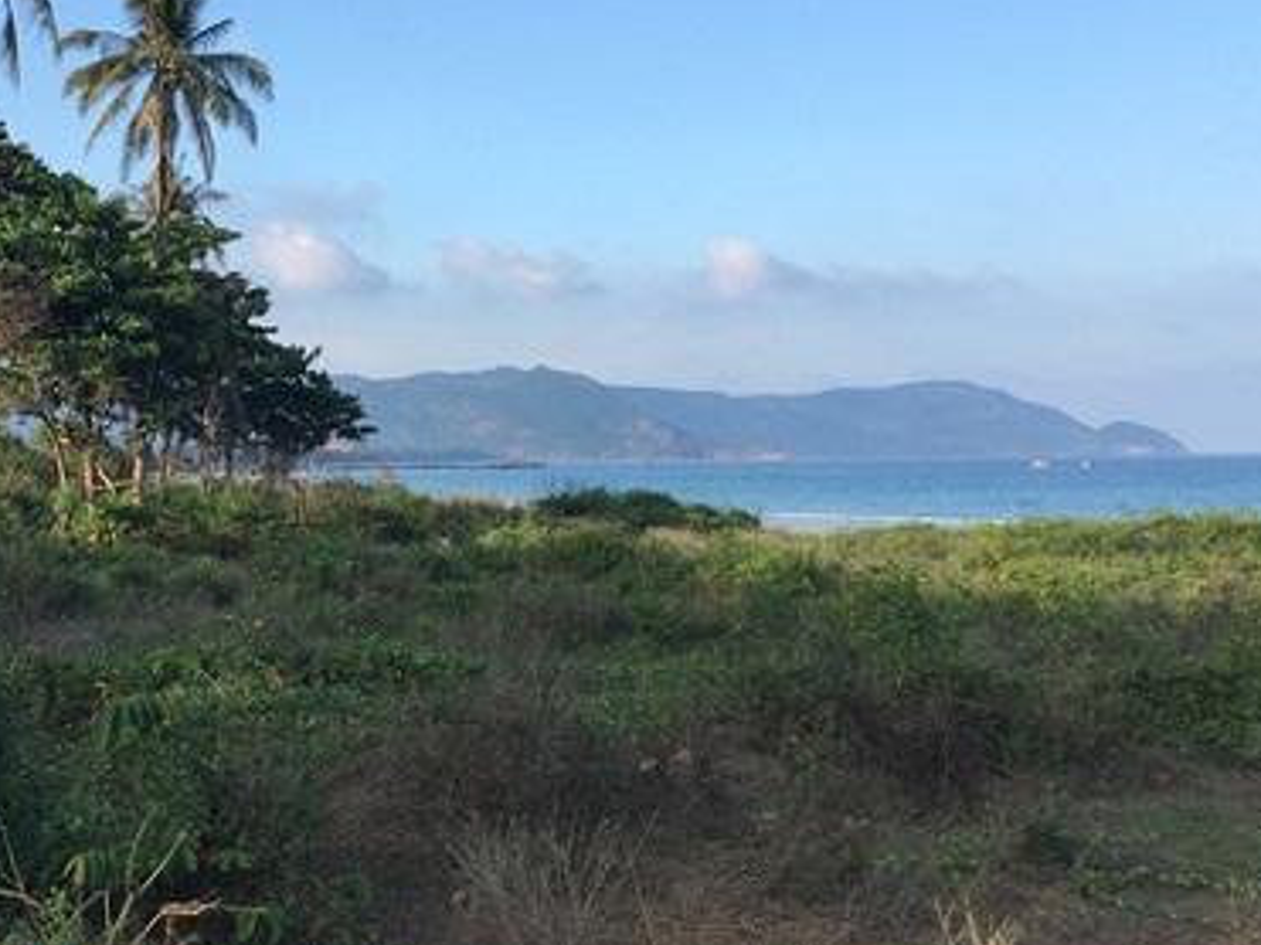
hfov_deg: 37.2
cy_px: 452
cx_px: 306
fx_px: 1821
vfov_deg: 29.1
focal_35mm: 50
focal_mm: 4.15
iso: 32
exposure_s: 1/599
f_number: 2.2
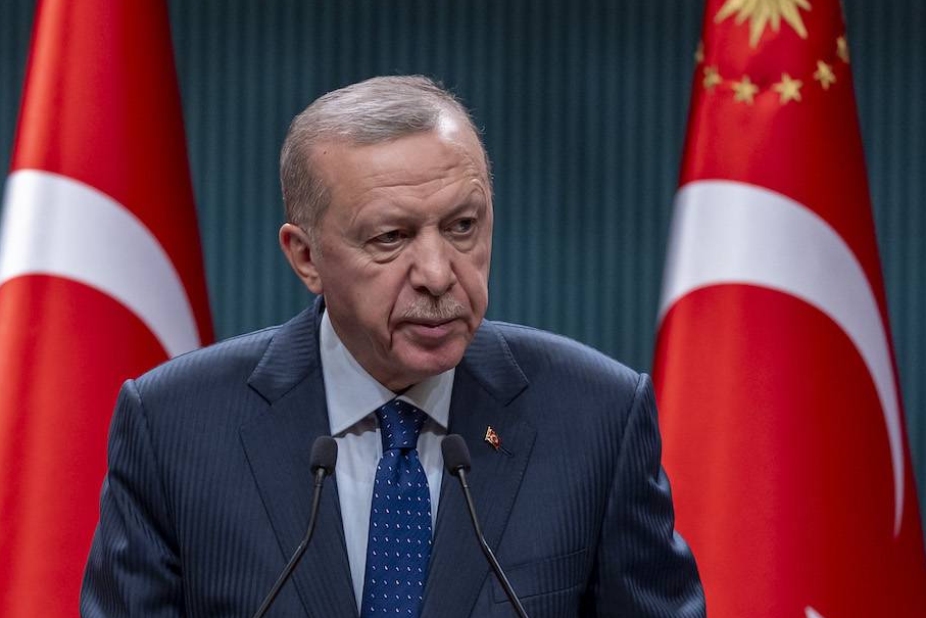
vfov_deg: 3.5
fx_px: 10213
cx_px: 364
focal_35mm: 397
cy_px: 318
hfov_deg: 5.2
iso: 1000
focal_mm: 300
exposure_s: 1/250
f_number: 2.8
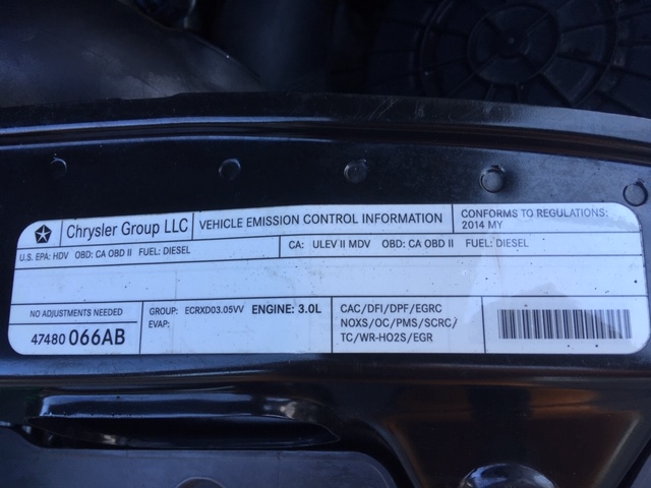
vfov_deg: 48.2
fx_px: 545
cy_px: 244
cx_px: 326
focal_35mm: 29
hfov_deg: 61.7
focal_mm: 4.15
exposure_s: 1/120
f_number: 2.2
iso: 32
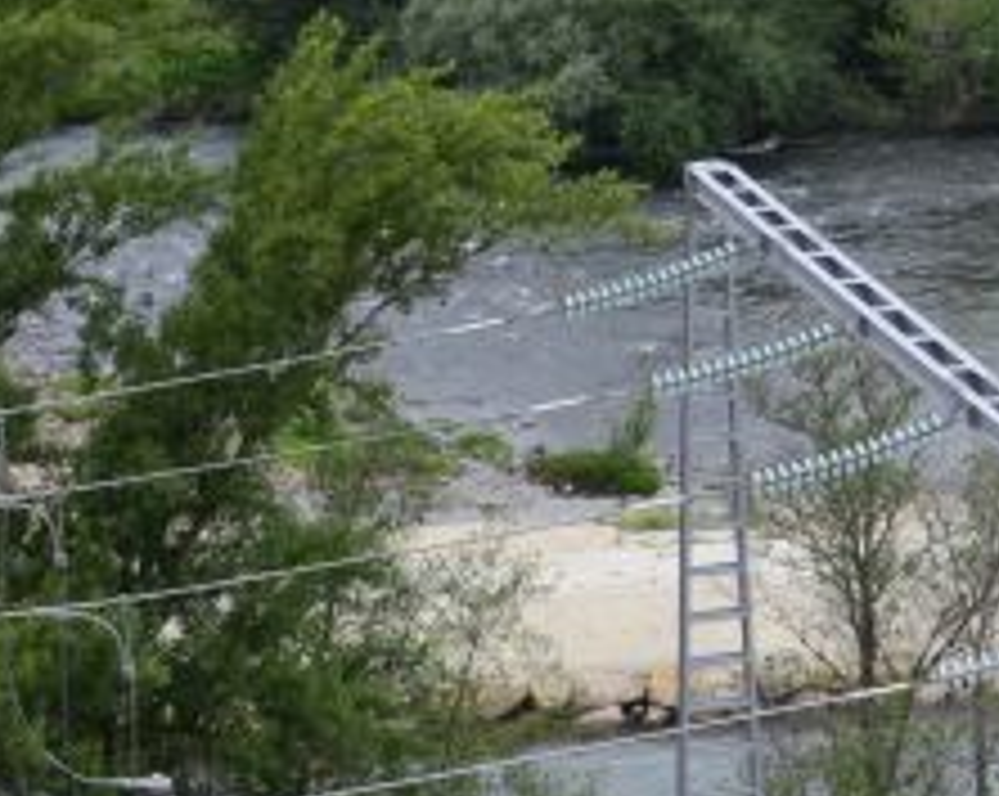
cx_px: 1557
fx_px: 5247
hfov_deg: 10.5
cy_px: 106
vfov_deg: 8.7
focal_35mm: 178
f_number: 2.5
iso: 100
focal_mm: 35
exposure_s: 1/1000
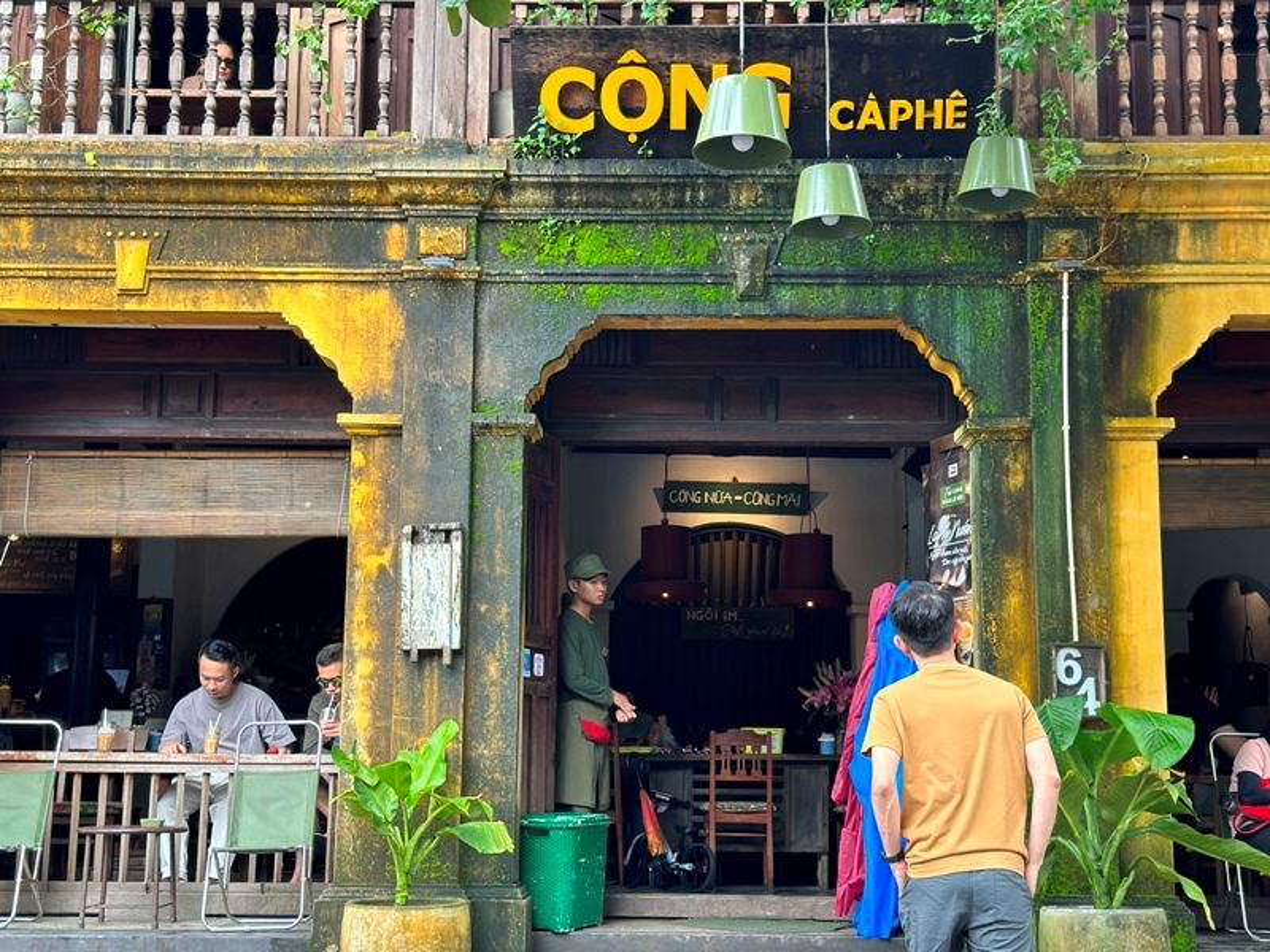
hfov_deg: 39.7
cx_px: 635
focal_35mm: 48
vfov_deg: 30.3
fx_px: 1761
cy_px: 476
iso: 80
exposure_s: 1/231
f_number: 1.78
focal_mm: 6.86
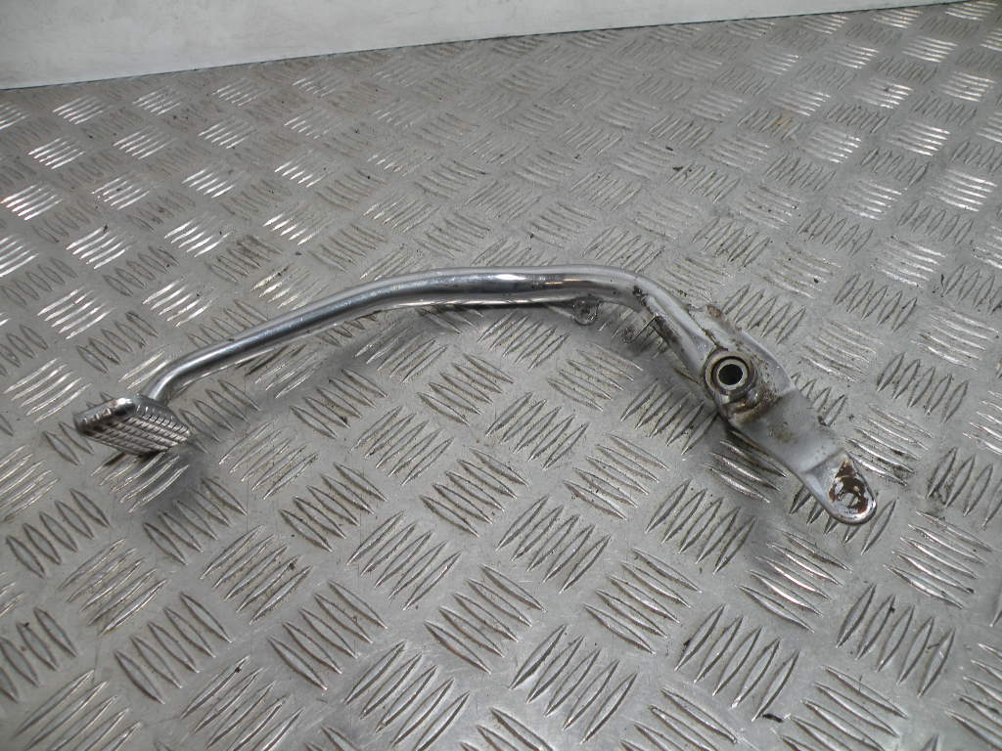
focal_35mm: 27
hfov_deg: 65.3
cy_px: 376
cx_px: 501
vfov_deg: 51.4
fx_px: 782
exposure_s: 1/86.1
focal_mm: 4.7
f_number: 3.2
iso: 64
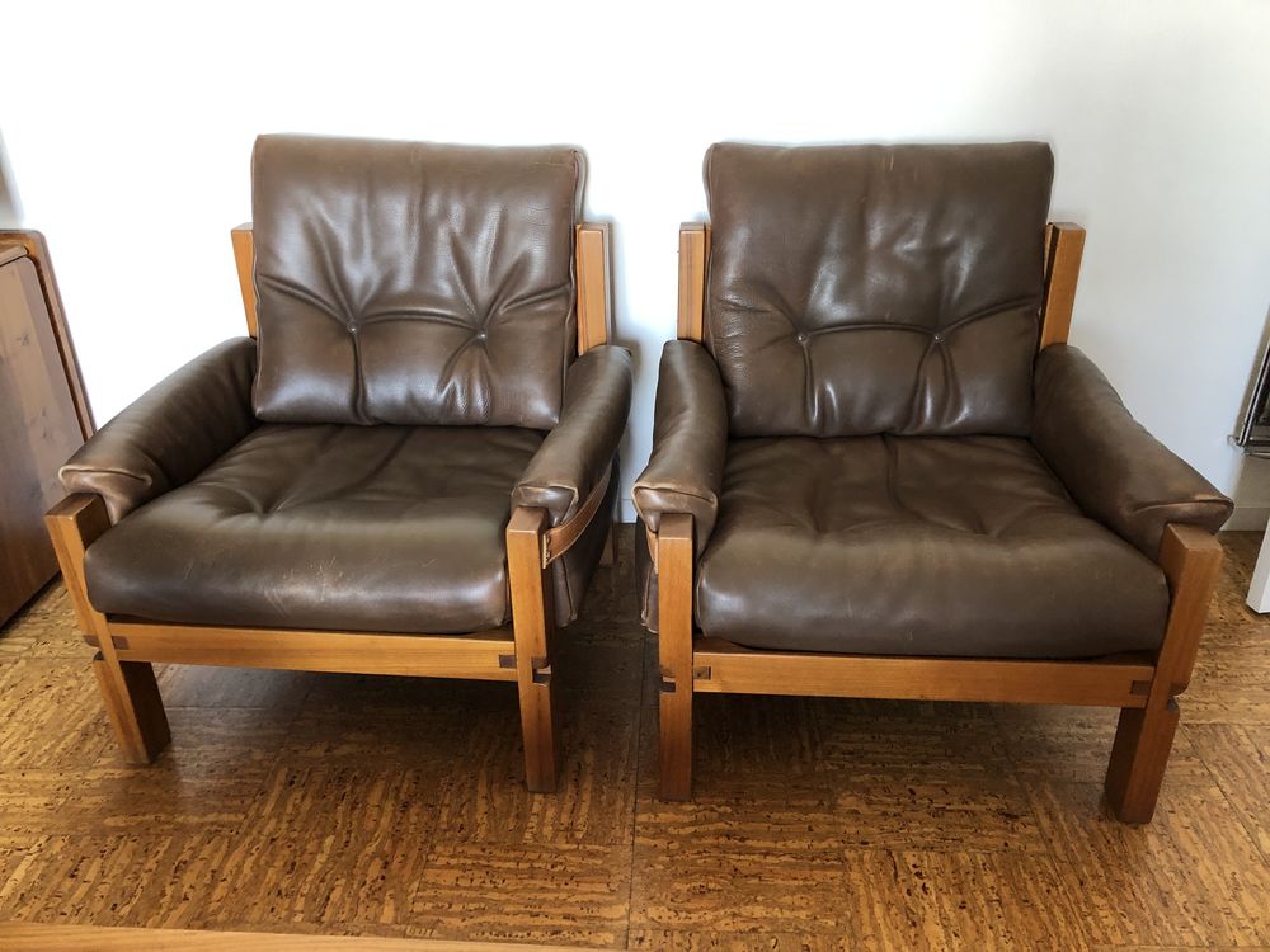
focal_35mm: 28
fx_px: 1027
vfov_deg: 49.7
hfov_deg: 63.4
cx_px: 635
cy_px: 476
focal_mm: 3.99
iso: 80
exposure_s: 1/15
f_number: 1.8
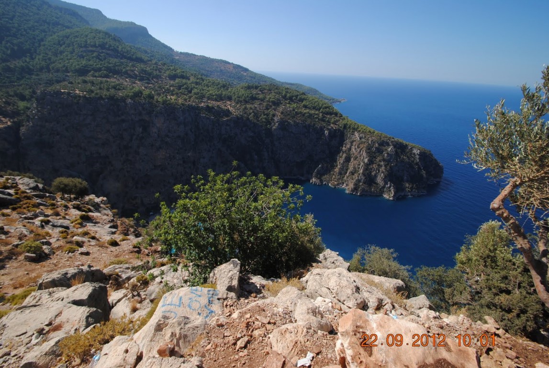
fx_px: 229
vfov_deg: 77.5
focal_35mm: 15
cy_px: 184
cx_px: 274
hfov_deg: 100.3
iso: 100
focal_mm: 10
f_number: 10
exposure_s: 1/200
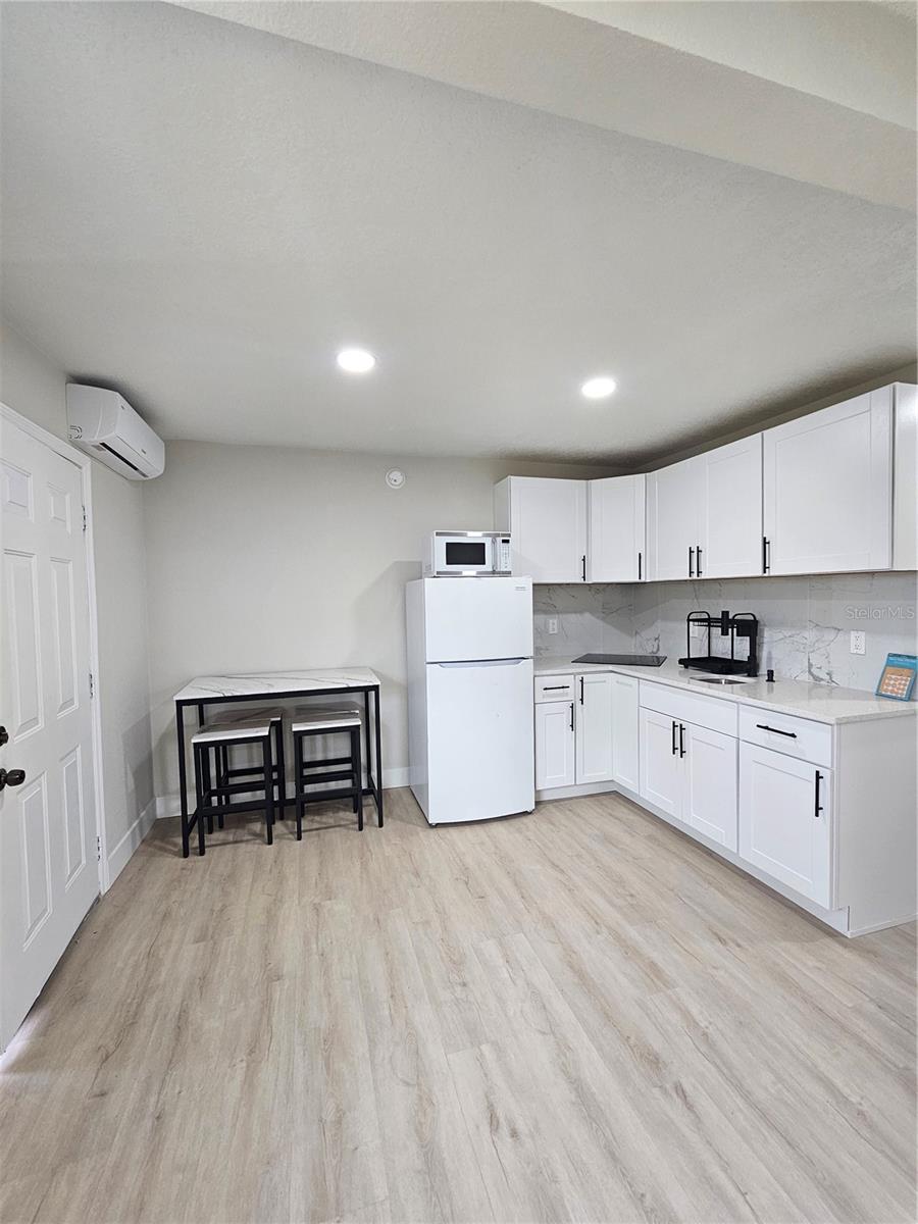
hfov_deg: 89.9
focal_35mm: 13
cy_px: 612
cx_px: 459
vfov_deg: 106.2
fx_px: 460
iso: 125
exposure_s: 1/60
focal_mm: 2.2
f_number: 2.2
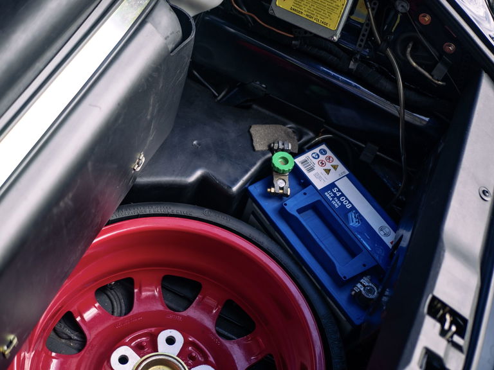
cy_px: 185
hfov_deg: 38.2
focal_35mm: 50
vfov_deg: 29.1
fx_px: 714
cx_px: 247
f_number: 2
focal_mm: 25
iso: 200
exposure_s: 1/160
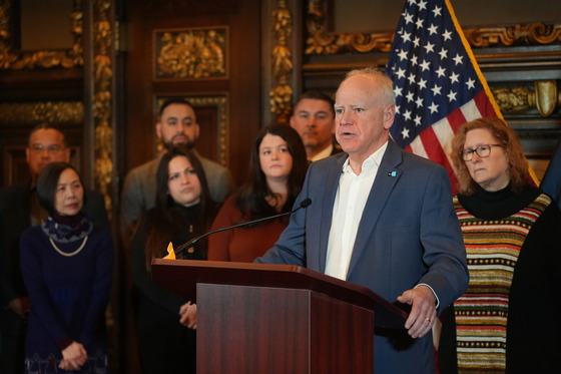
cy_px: 187
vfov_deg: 13.3
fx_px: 1601
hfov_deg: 19.9
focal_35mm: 103
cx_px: 280
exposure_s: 1/200
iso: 5000
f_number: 2.8
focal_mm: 102.8
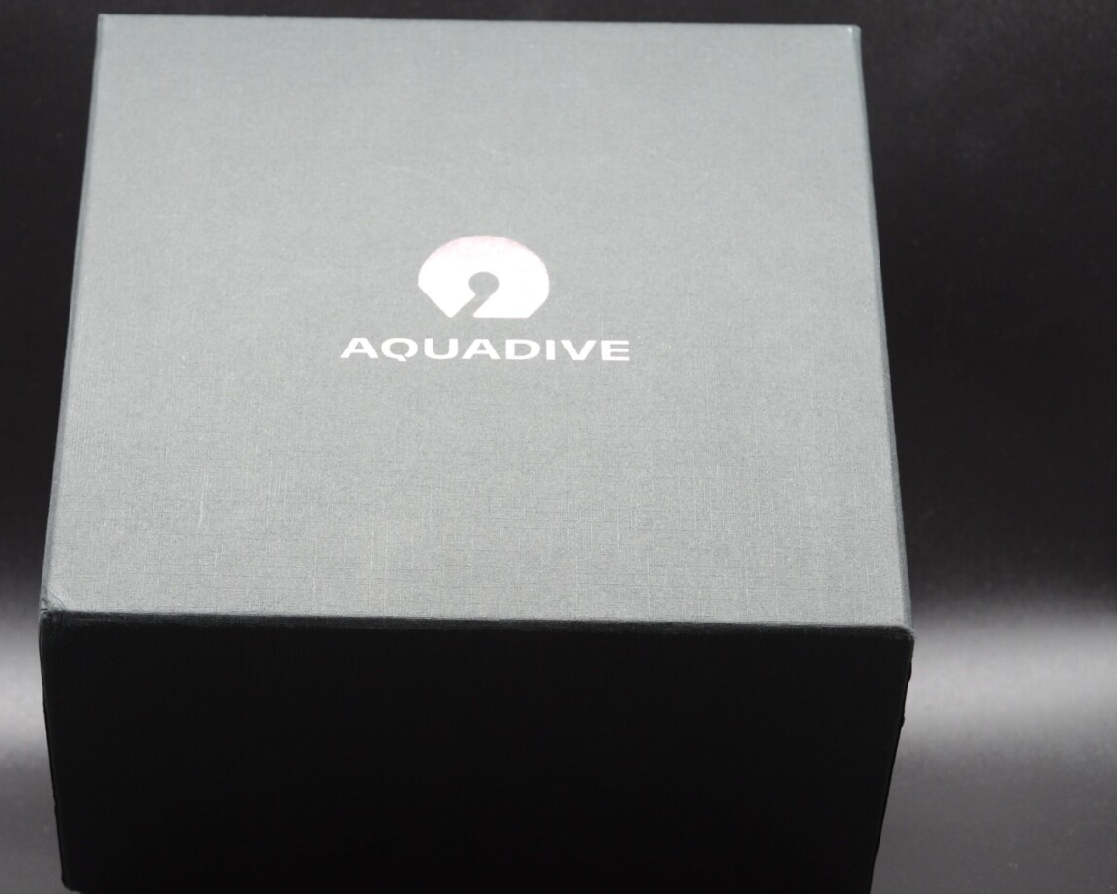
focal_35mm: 102
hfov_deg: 18.8
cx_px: 477
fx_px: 3373
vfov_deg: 15.1
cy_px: 447
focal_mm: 60
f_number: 8
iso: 500
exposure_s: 1/40
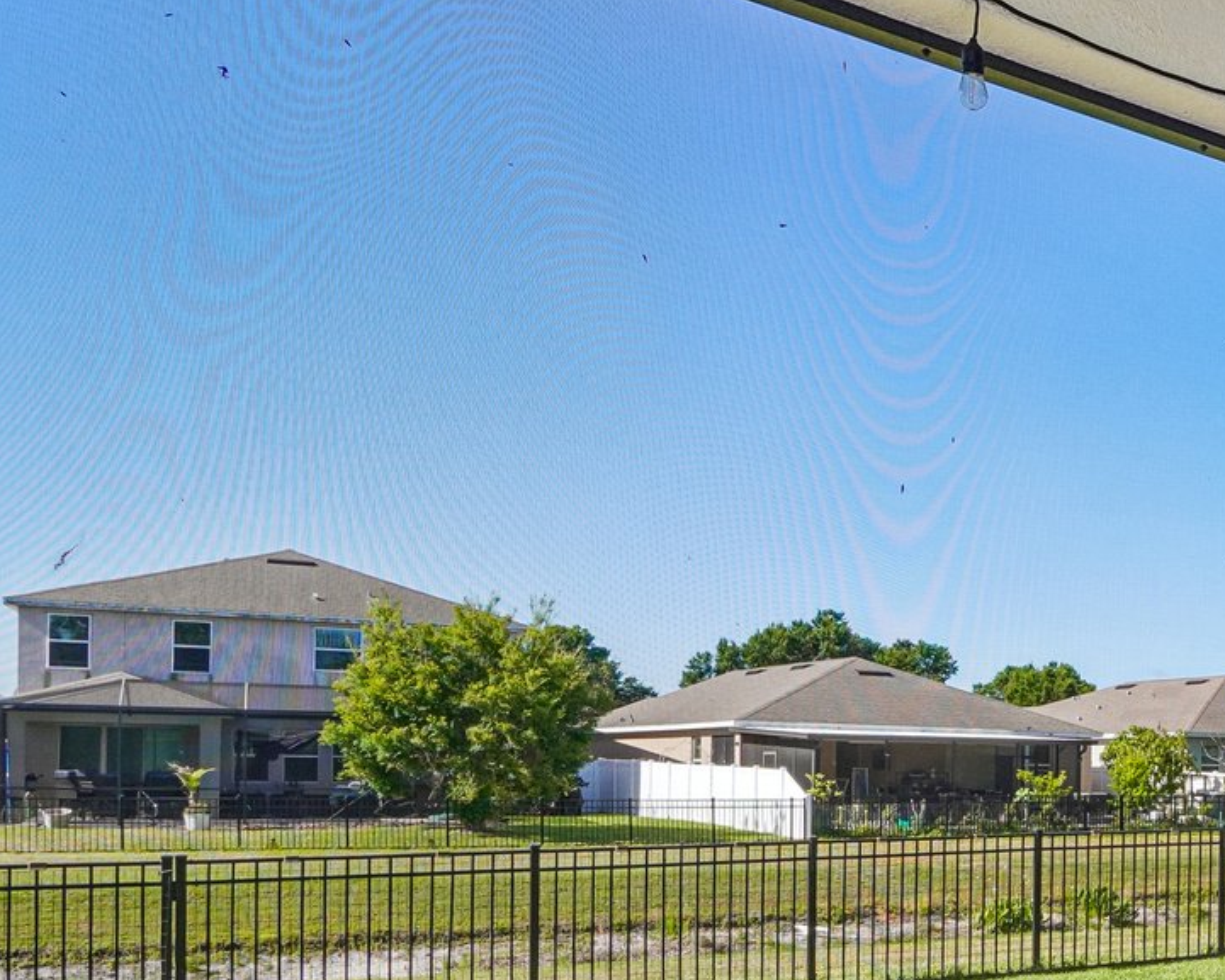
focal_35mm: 40
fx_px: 1450
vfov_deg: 36.1
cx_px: 1493
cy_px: 789
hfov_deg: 35.4
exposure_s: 1/125
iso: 100
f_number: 8
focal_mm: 10
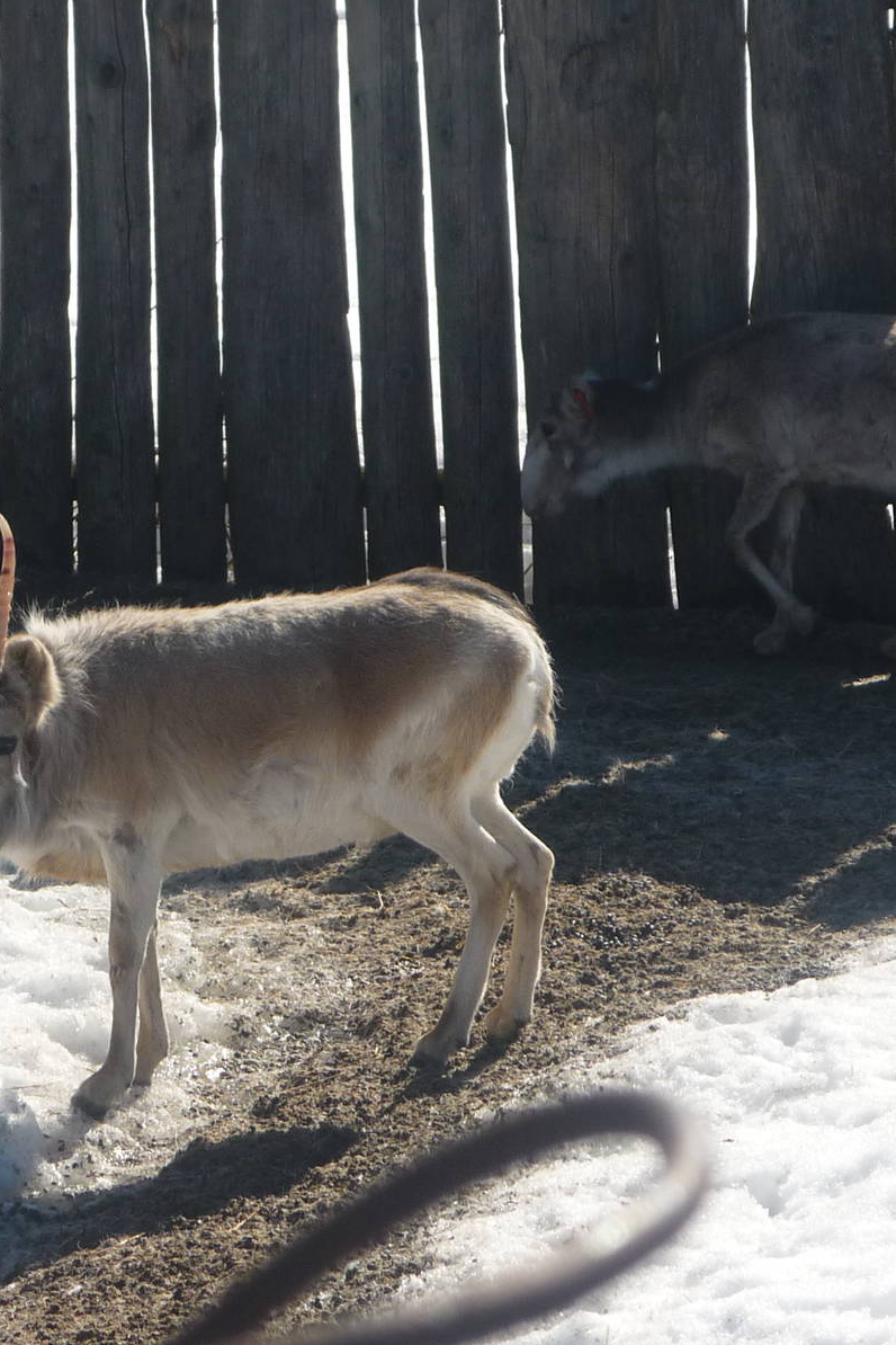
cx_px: 240
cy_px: 674
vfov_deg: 11.6
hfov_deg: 7.8
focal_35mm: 177
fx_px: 6607
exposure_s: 1/500
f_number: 5.1
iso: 100
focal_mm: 16.5
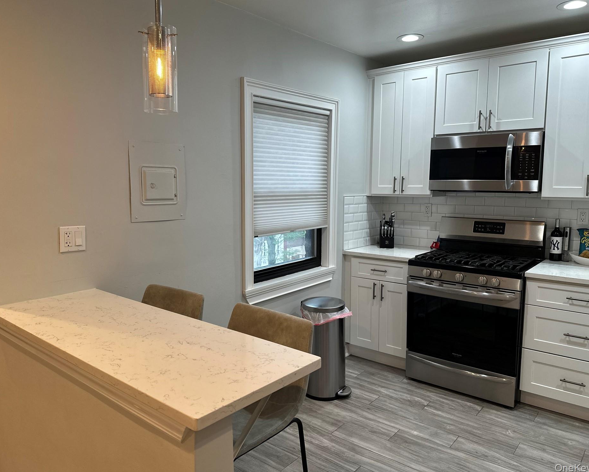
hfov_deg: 66.0
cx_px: 293
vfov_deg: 54.9
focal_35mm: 26
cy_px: 230
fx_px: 453
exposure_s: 1/120
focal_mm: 6.86
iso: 160
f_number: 1.78
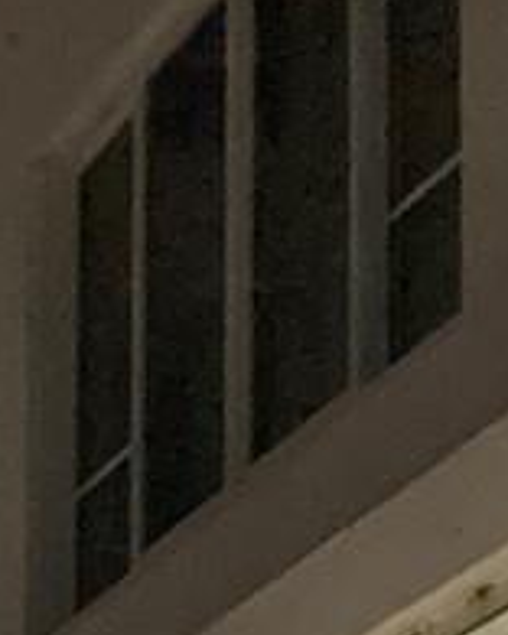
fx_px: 4210
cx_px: -1960
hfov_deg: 5.4
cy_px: 1622
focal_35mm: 224
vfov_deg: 7.9
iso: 640
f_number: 1.8
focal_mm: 3.99
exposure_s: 1/24
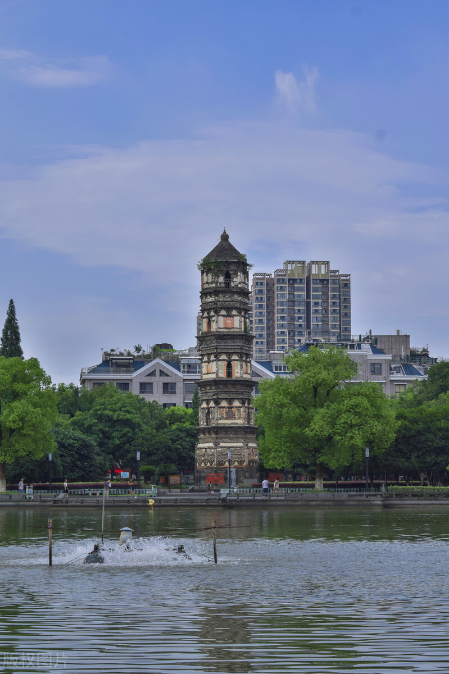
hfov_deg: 16.5
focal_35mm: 82
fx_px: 1545
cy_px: 337
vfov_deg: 24.6
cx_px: 224
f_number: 8
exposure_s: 1/250
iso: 100
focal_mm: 55
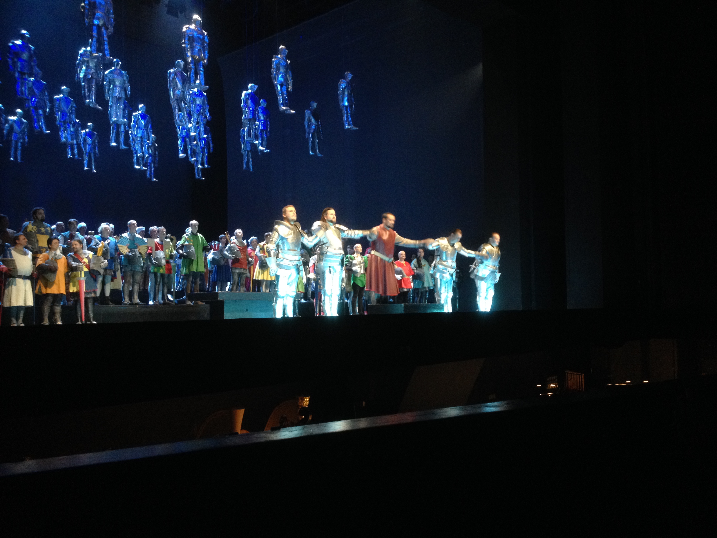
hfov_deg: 52.6
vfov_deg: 40.7
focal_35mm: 35
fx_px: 725
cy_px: 269
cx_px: 358
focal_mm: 4.28
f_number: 2.4
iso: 250
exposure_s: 1/20
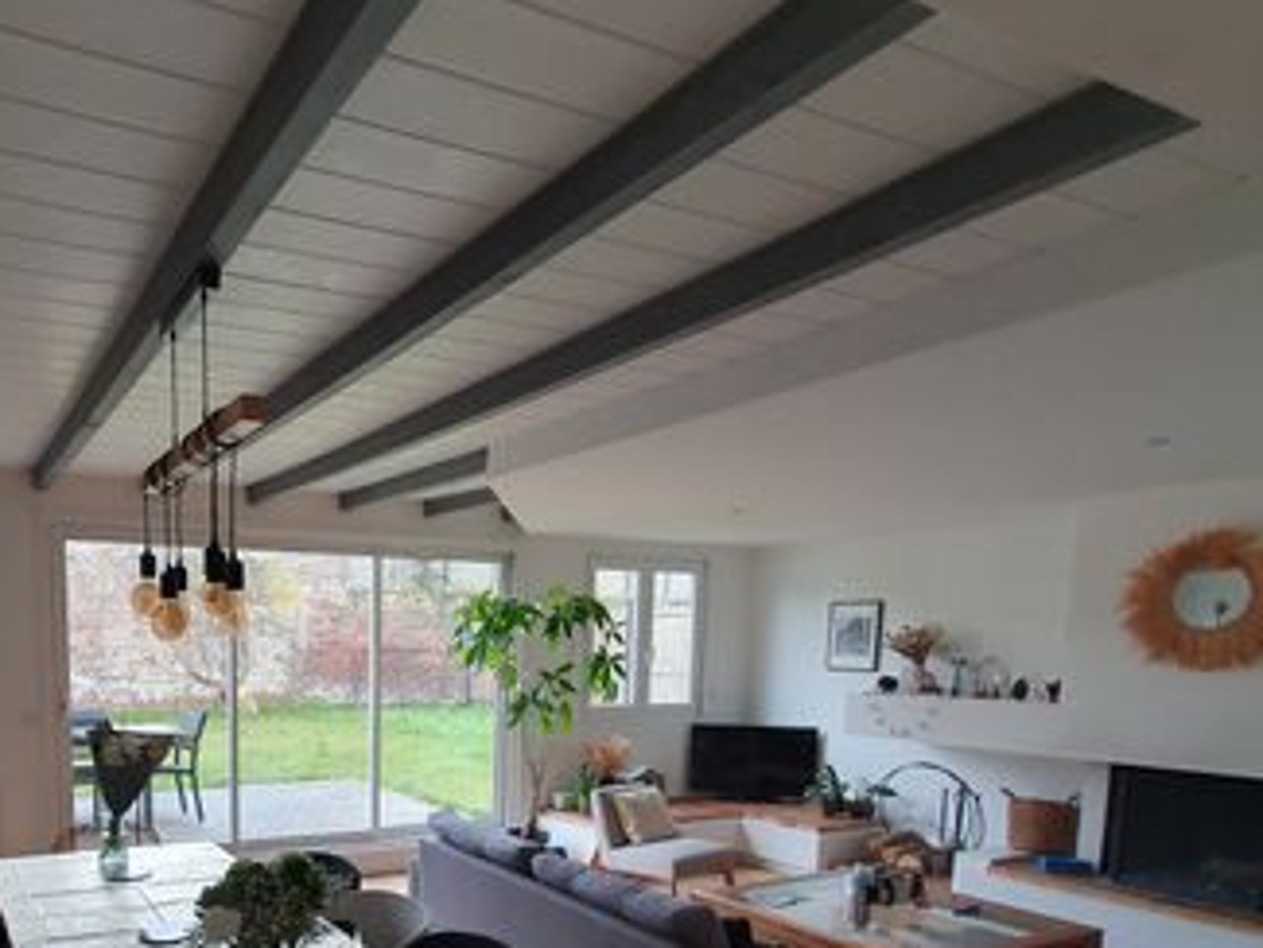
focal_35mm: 24
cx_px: 377
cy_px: 738
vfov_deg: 53.6
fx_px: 876
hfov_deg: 68.6
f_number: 2.2
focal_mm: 1.8
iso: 160
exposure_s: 1/60
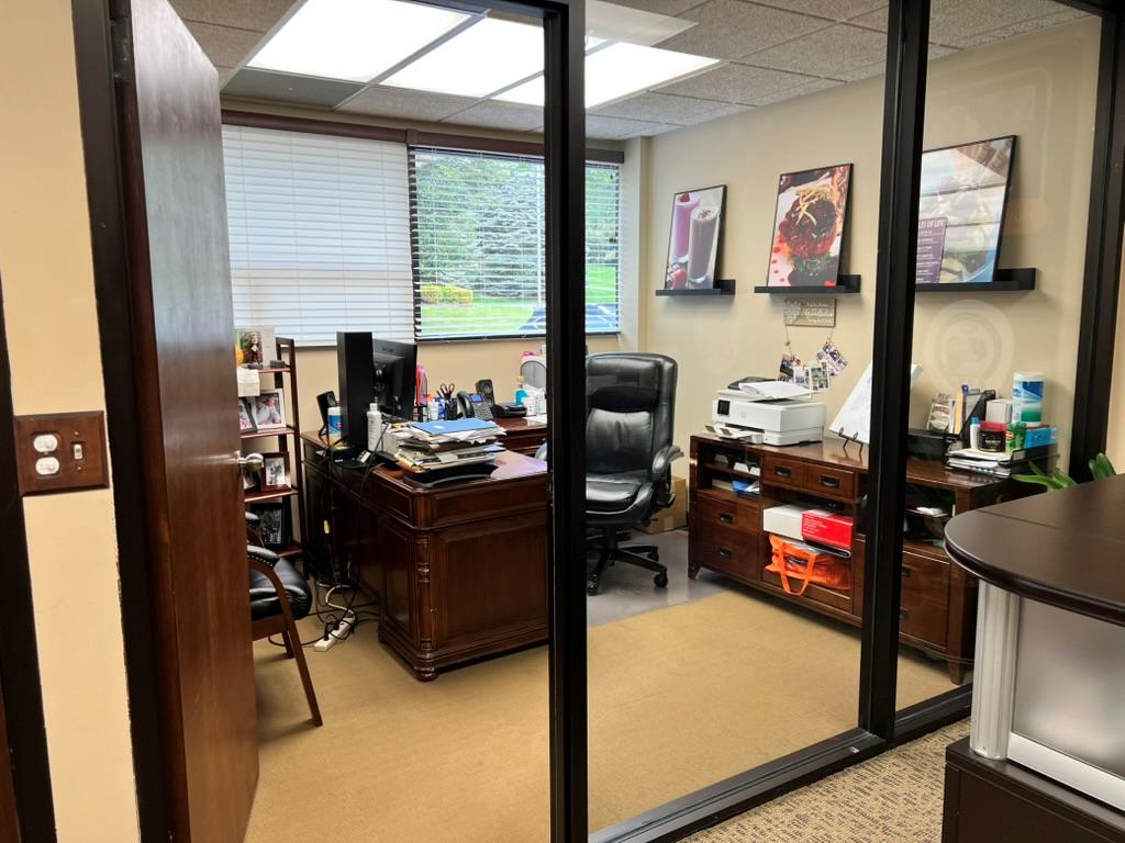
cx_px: 562
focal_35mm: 26
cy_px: 422
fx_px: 845
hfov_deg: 67.3
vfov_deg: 53.1
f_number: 1.5
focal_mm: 5.7
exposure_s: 1/120
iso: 80
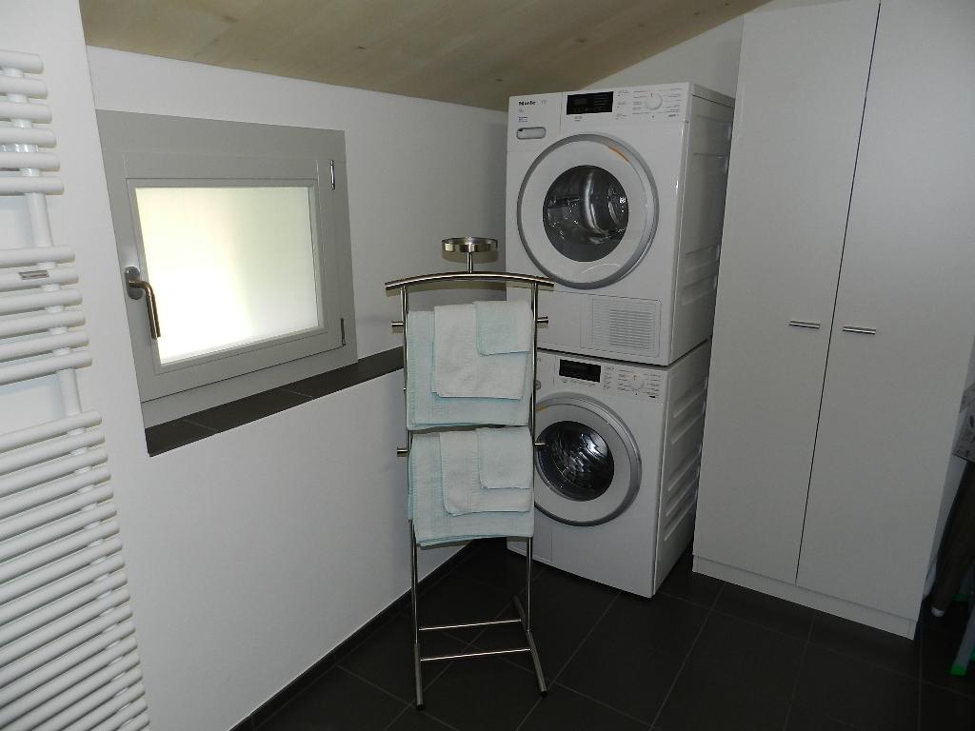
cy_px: 366
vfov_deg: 58.9
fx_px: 648
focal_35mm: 23
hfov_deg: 73.9
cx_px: 488
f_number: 3.4
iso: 200
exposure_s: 1/30
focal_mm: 4
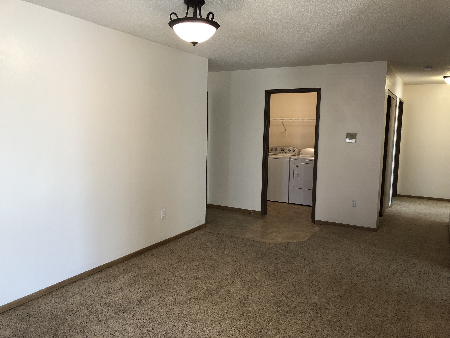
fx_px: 364
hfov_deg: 63.4
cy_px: 169
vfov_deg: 49.7
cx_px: 225
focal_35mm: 28
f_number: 1.8
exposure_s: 1/24
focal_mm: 3.99
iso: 32
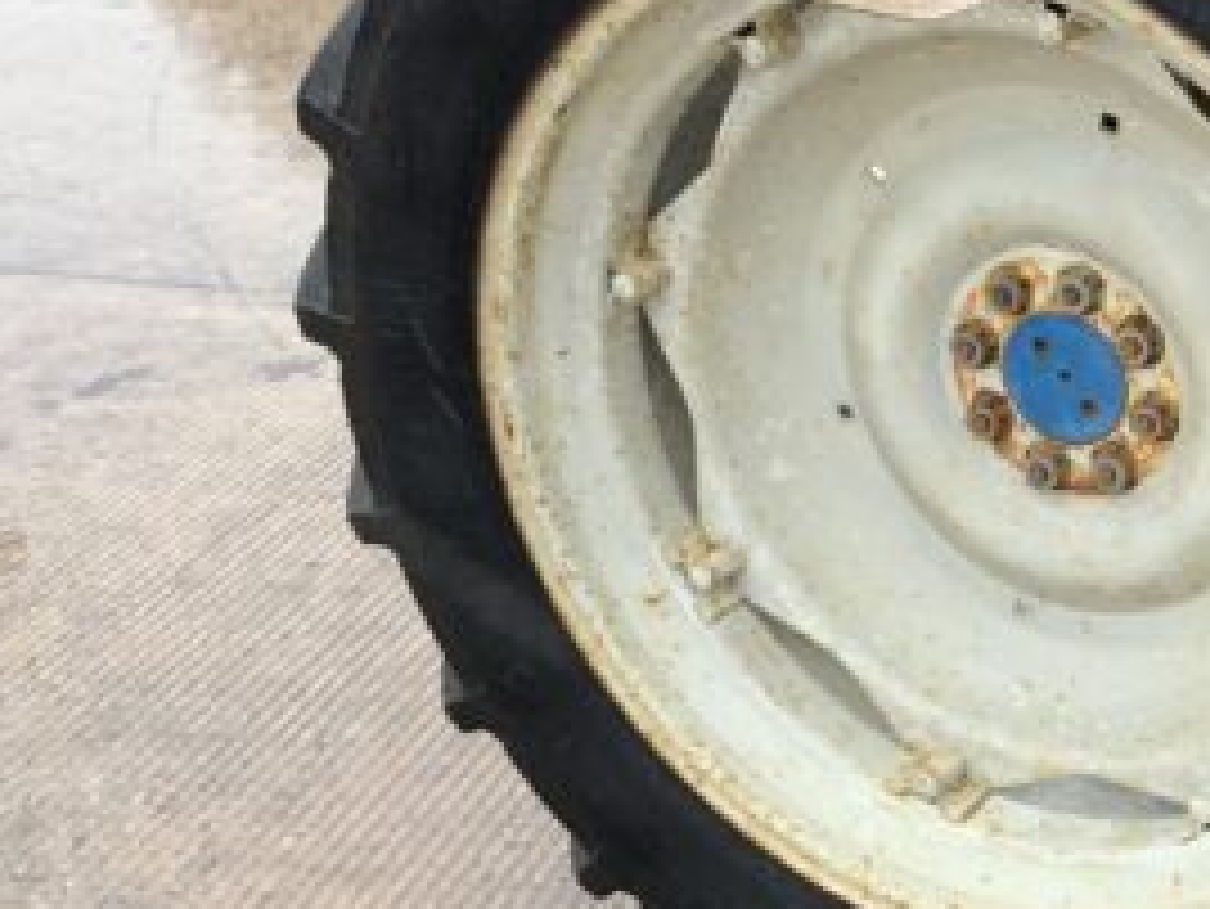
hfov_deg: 26.4
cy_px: 346
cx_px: 1255
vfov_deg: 21.3
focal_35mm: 69
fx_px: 2413
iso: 32
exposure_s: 1/122
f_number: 1.8
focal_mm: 3
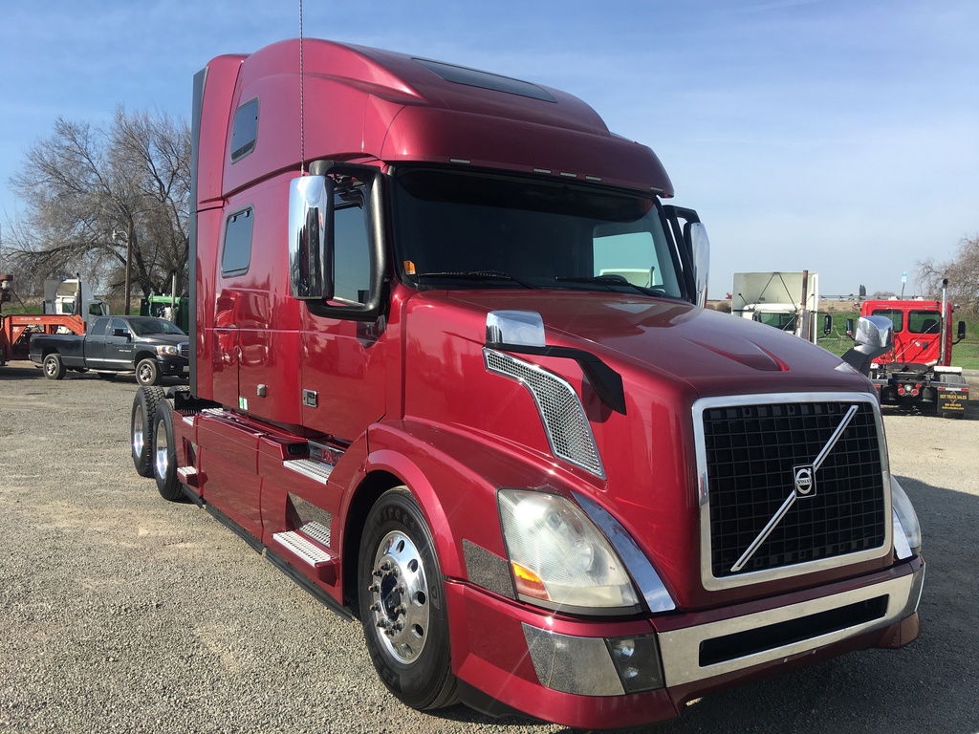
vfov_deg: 48.2
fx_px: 820
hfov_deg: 61.7
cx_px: 490
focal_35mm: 29
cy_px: 367
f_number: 2.2
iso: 25
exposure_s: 1/1350
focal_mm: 4.15
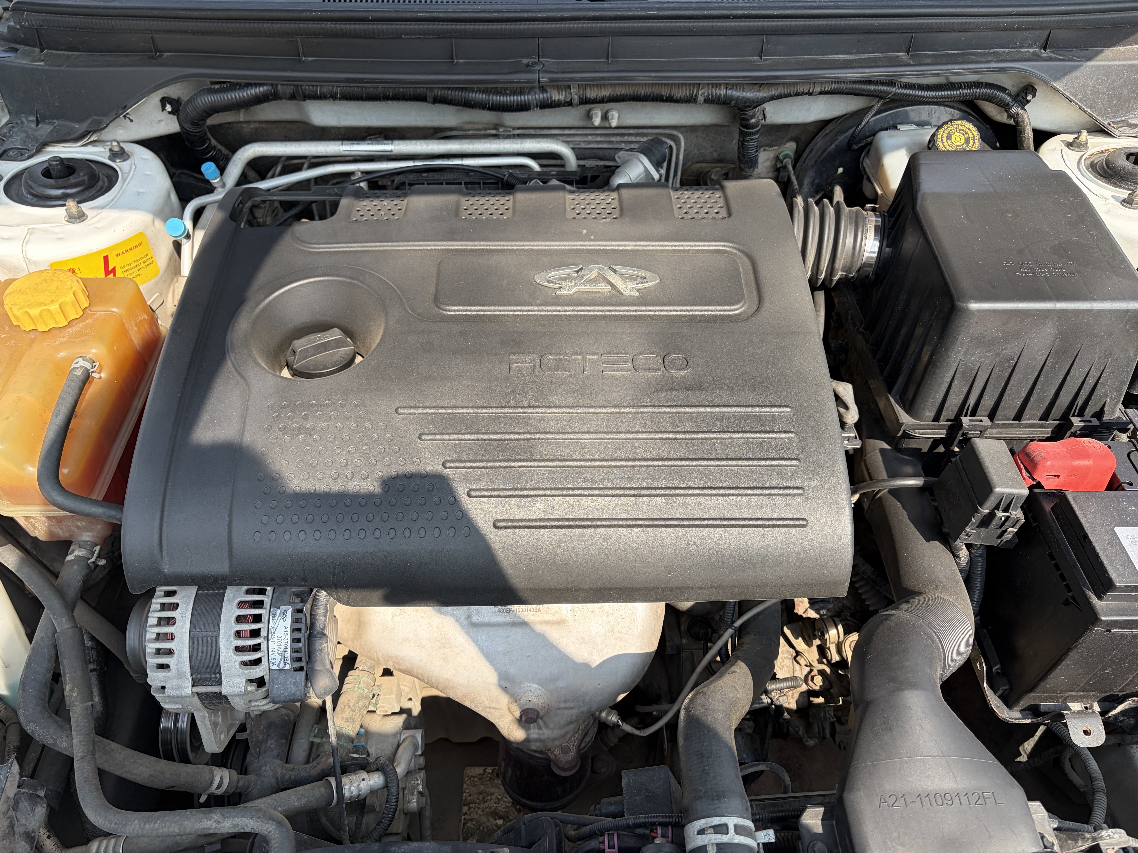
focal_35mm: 26
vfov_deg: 53.1
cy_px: 426
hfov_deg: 67.3
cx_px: 569
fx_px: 855
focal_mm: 5.96
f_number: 1.6
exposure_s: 1/987
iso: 64
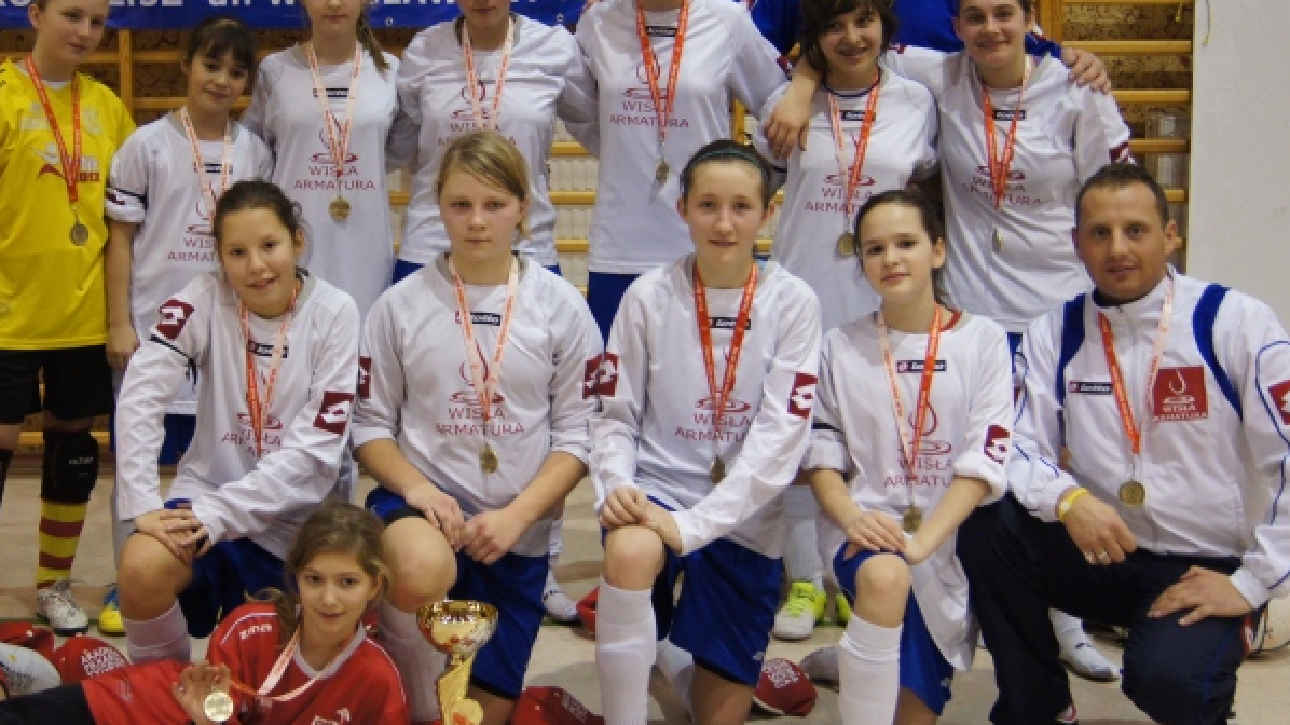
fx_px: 2154
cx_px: 455
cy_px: 315
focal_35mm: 63
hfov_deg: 33.1
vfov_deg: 19.1
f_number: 4.5
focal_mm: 30
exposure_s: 1/125
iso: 1600
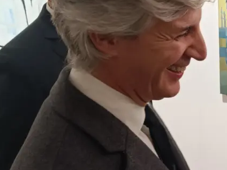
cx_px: 229
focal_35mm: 68
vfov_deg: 21.6
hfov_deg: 26.9
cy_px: 66
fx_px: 446
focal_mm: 5.59
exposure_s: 1/50.1
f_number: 1.88
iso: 374
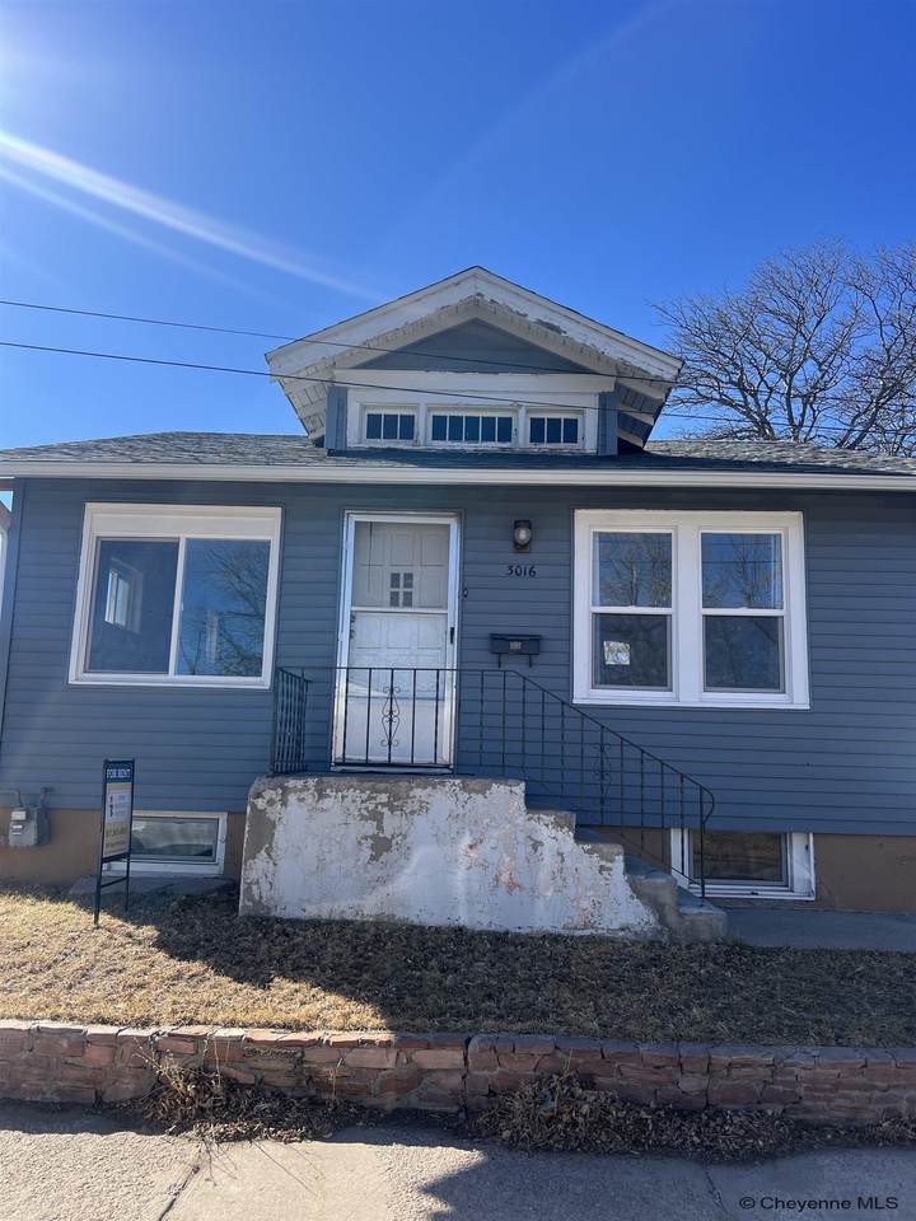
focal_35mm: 26
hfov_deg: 53.1
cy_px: 610
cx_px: 458
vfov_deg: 67.3
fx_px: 917
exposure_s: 1/2513
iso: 50
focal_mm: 5.7
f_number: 1.5
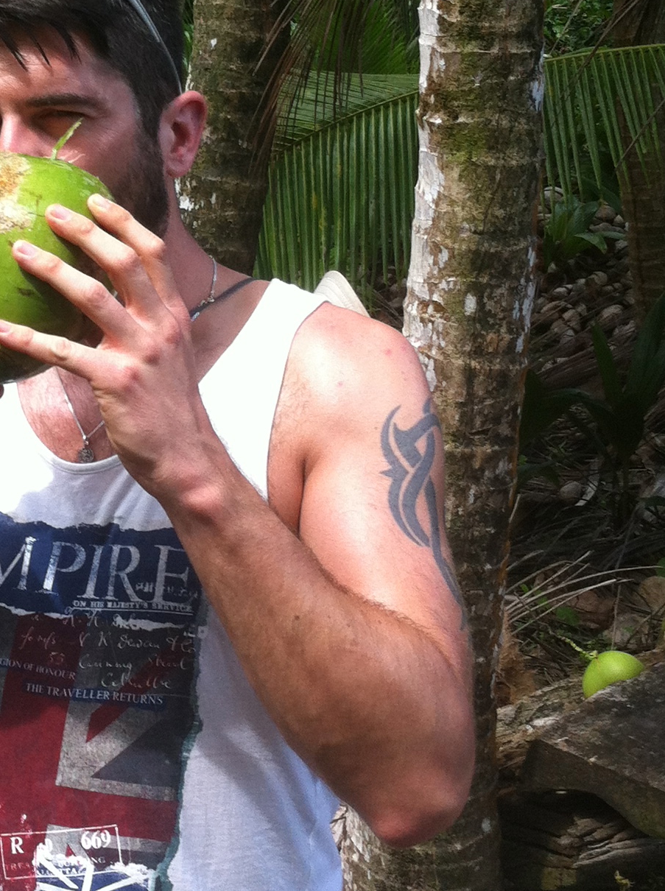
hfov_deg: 19.2
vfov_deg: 26.0
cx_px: 41
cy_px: 345
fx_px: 1927
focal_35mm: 75
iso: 80
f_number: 2.8
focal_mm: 3.85
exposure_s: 1/212
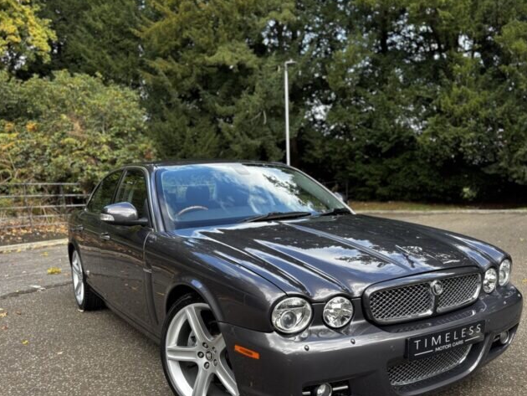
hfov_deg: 55.2
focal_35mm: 33
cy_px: 249
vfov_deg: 42.6
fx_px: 503
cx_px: 289
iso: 50
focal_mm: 5.96
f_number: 1.6
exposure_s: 1/372
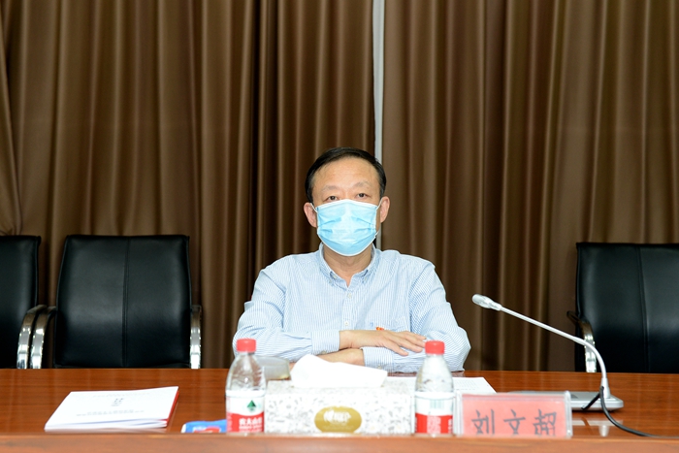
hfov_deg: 34.5
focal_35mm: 58
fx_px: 1094
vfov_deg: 23.4
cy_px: 226
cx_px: 340
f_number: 4
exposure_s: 1/125
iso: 1000
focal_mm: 58
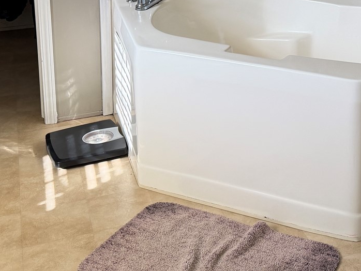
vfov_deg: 20.7
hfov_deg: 28.2
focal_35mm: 66
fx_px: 689
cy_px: -61
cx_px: 328
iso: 125
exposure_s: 1/120
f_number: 1.78
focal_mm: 6.76
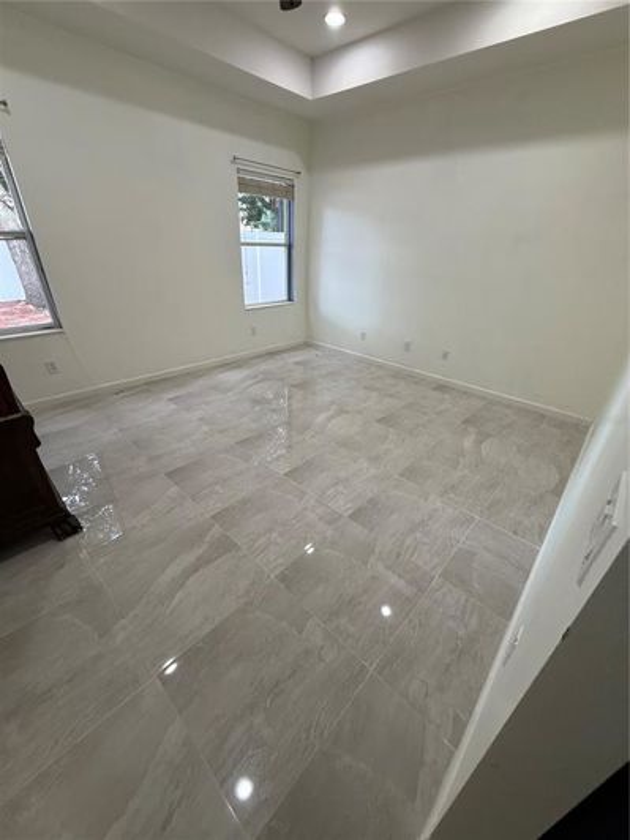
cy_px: 420
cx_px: 315
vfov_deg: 102.1
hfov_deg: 85.7
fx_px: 340
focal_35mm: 14
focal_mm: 2.22
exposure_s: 1/120
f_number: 2.2
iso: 200
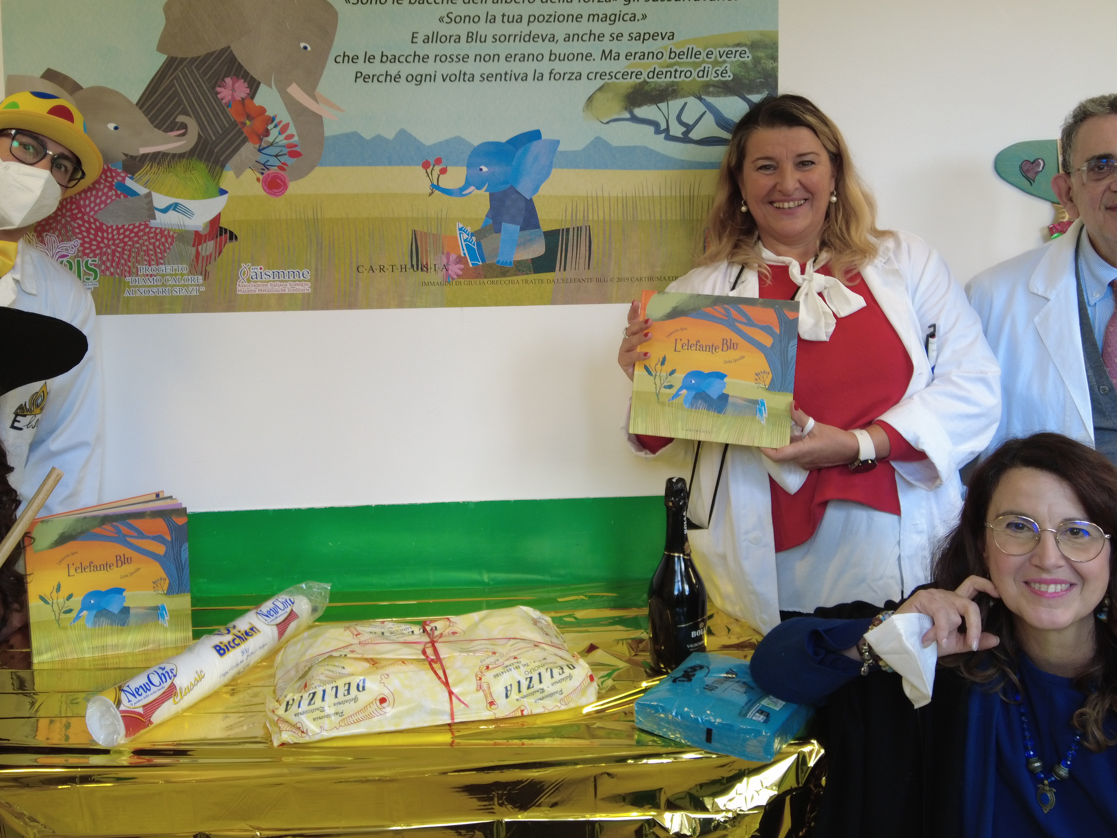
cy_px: 291
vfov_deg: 43.6
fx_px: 1033
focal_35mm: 32
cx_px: 526
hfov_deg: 56.8
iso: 100
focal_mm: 4.4
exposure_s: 1/15
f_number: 1.8
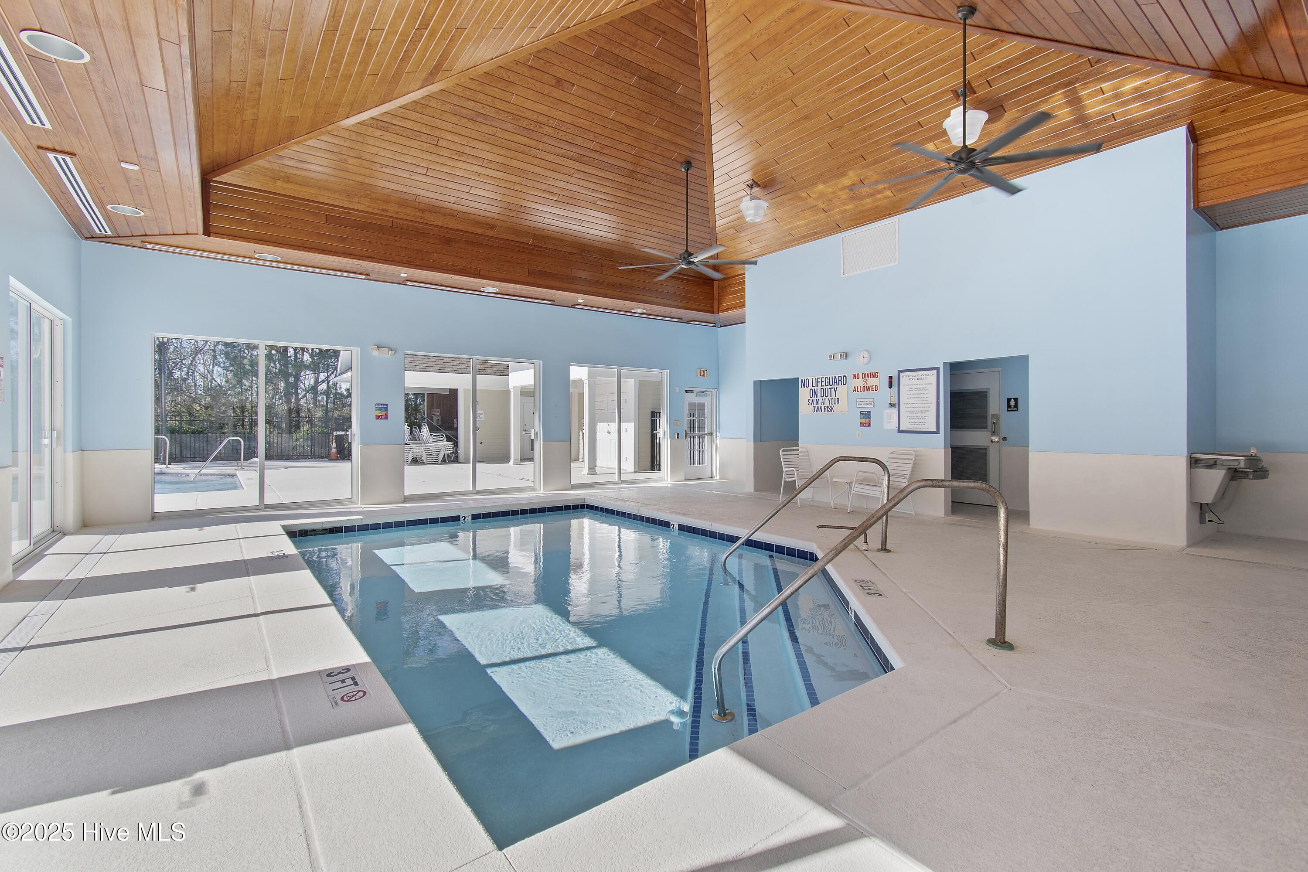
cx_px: 654
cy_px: 436
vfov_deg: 77.3
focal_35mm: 15
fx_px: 545
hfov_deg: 100.4
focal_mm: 10
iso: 100
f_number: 5
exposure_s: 1/100
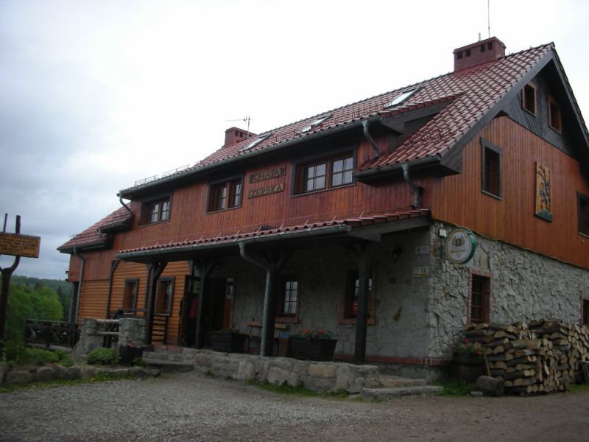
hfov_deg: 52.6
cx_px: 294
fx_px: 596
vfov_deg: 40.7
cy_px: 221
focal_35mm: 35
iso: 50
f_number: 8.5
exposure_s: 1/91.3
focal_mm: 5.8
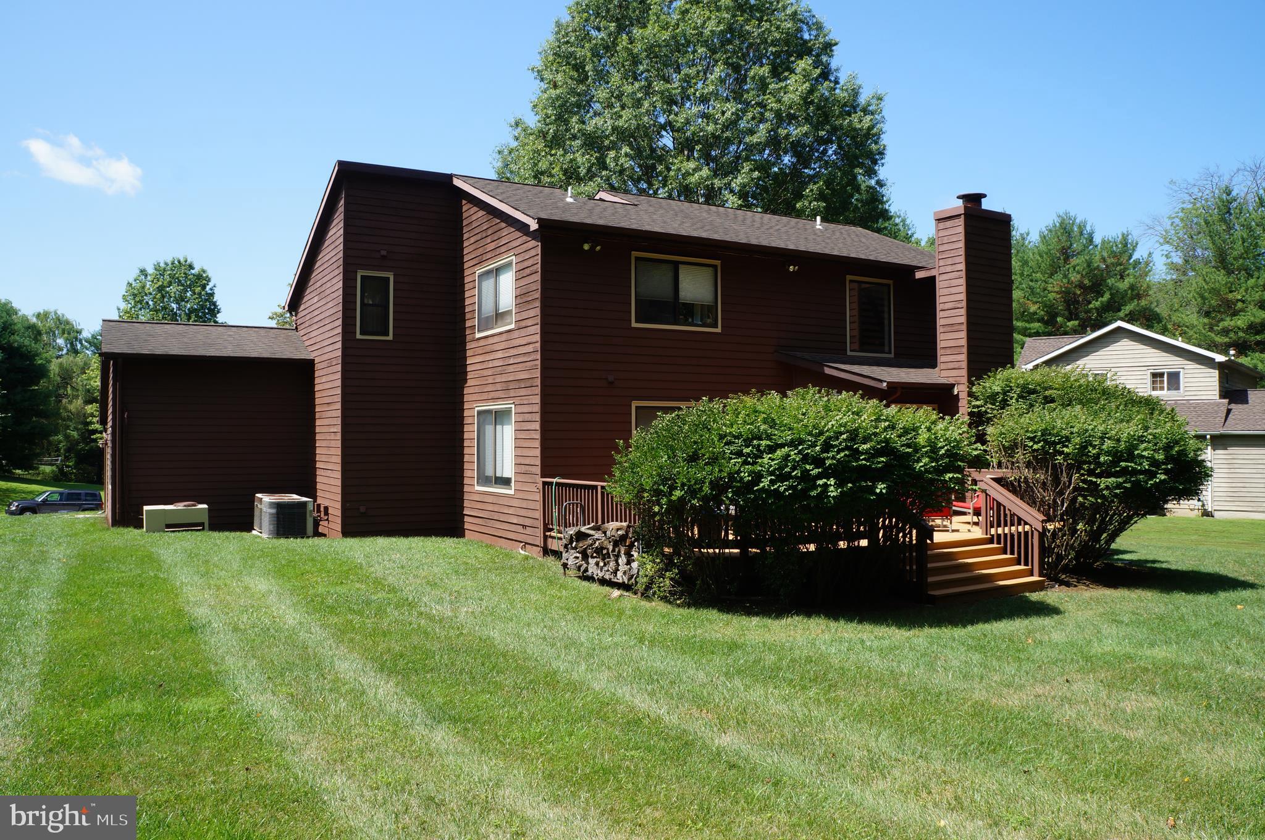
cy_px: 420
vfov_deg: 47.8
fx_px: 948
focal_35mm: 27
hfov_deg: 67.4
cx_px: 632
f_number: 13
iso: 200
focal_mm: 18
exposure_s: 1/125
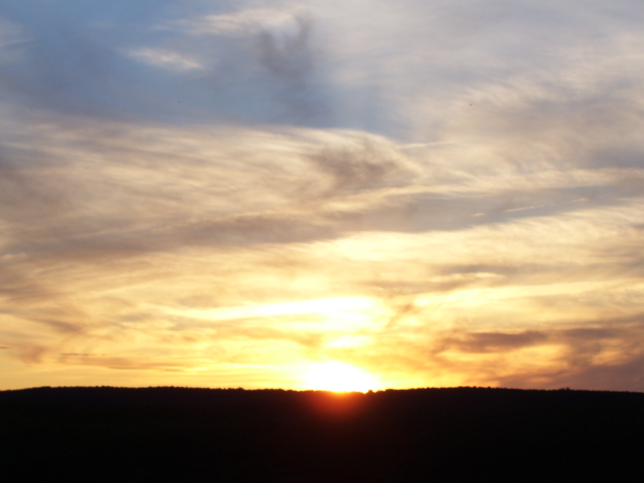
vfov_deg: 13.3
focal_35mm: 111
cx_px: 322
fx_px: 2065
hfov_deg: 17.7
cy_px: 242
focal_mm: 18
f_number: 4.6
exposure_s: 1/350
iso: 80
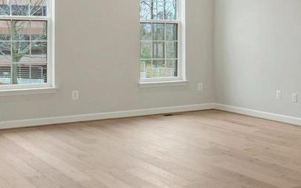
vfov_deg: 22.1
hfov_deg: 35.0
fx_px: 476
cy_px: 42
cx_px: 184
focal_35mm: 58
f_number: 8
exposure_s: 1/100
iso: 1250
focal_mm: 16
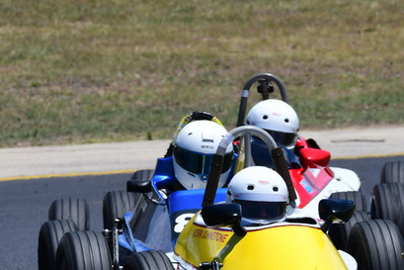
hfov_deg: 2.0
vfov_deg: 1.3
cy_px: 216
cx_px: 246
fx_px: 11540
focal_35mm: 1028
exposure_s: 1/640
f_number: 11
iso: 320
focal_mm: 350
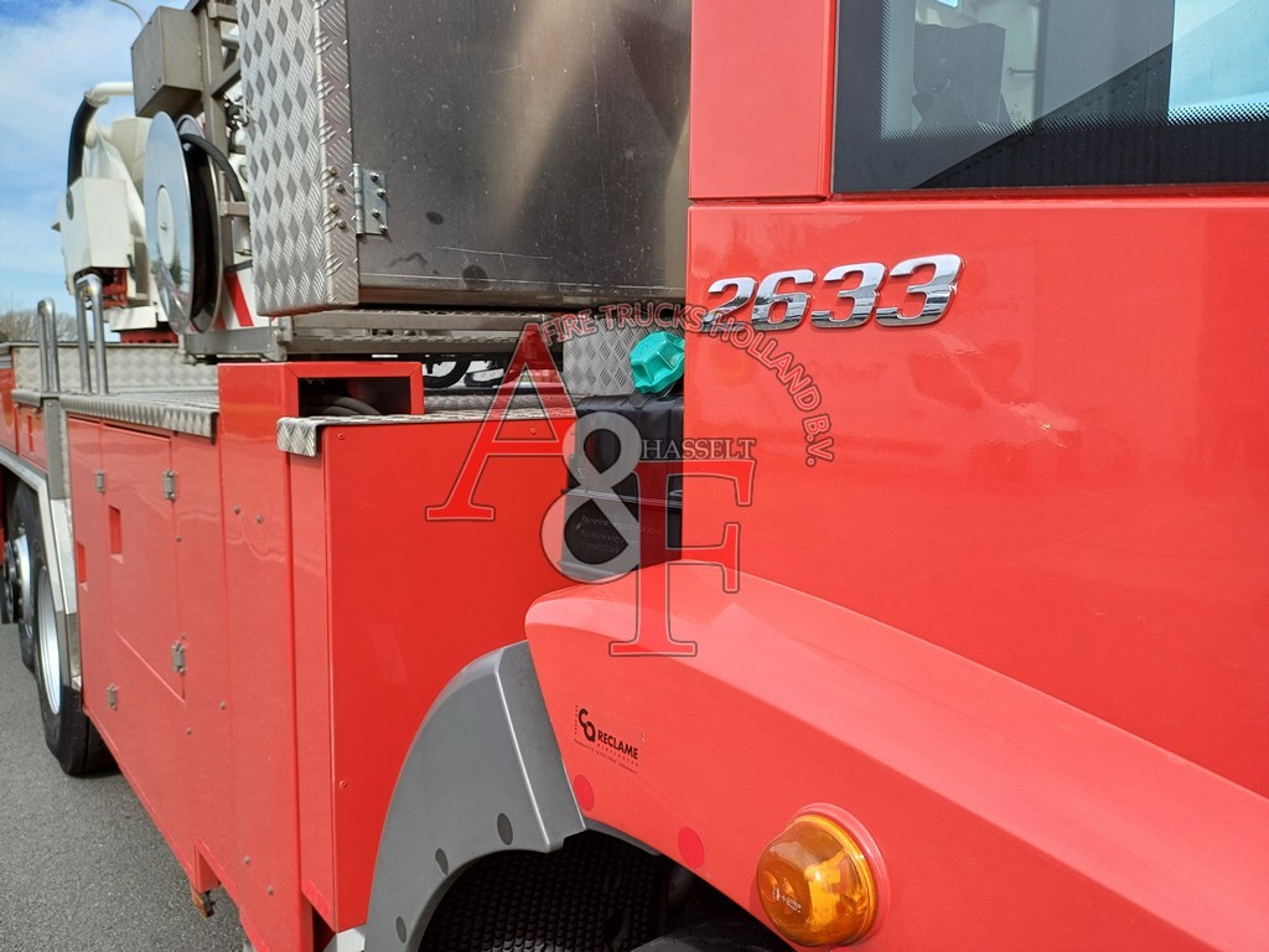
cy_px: 476
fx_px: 916
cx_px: 634
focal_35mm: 25
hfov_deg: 69.4
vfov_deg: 54.9
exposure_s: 1/601
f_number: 1.8
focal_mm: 4.65
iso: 50
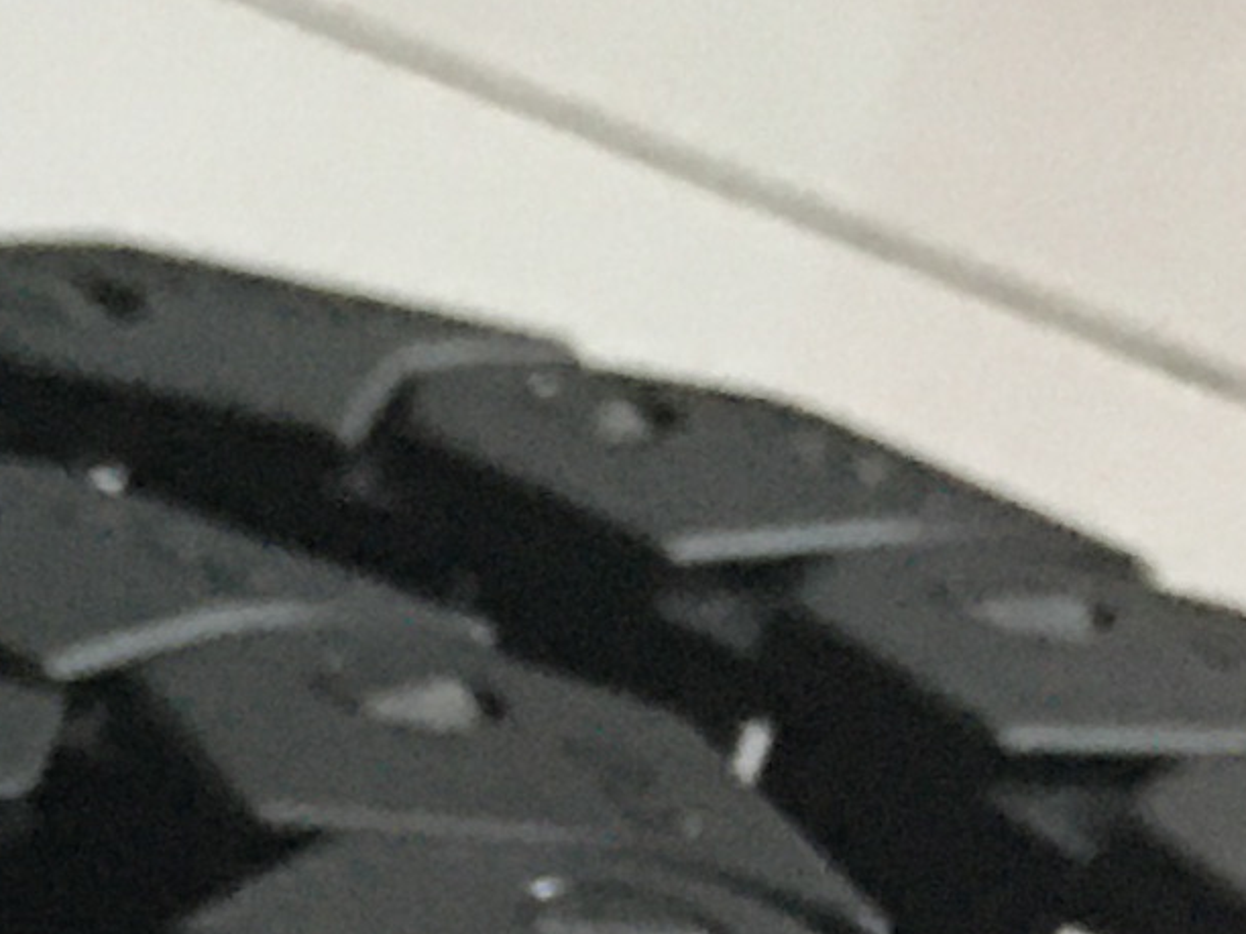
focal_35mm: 191
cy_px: 2828
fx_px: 6875
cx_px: -2539
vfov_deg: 7.0
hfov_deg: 8.6
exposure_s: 1/10
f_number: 2.2
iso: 80
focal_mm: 4.15
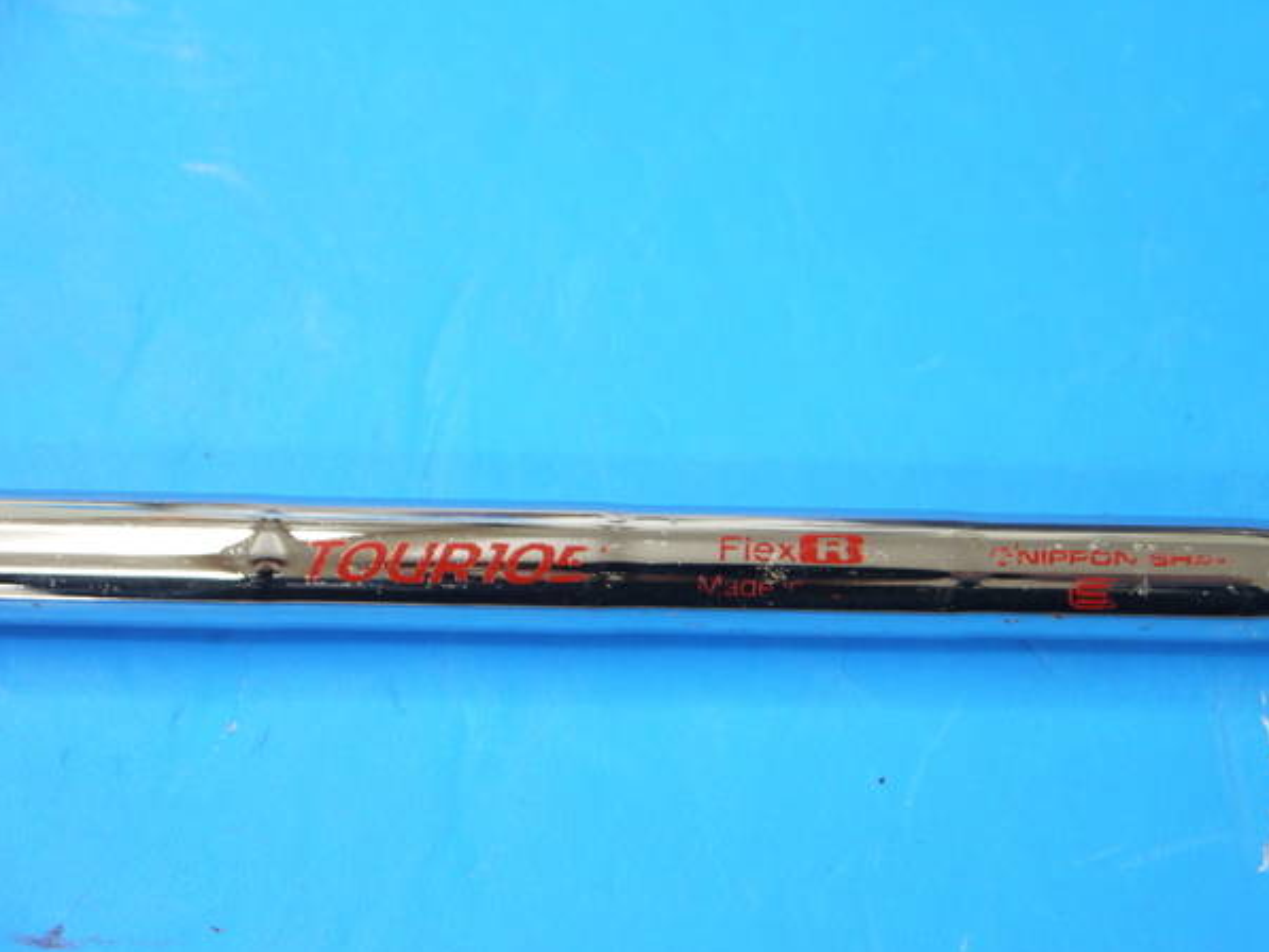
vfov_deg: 16.4
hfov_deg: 21.8
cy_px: 504
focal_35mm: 90
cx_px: 644
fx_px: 3300
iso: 800
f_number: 5.6
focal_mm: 42
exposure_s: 1/80
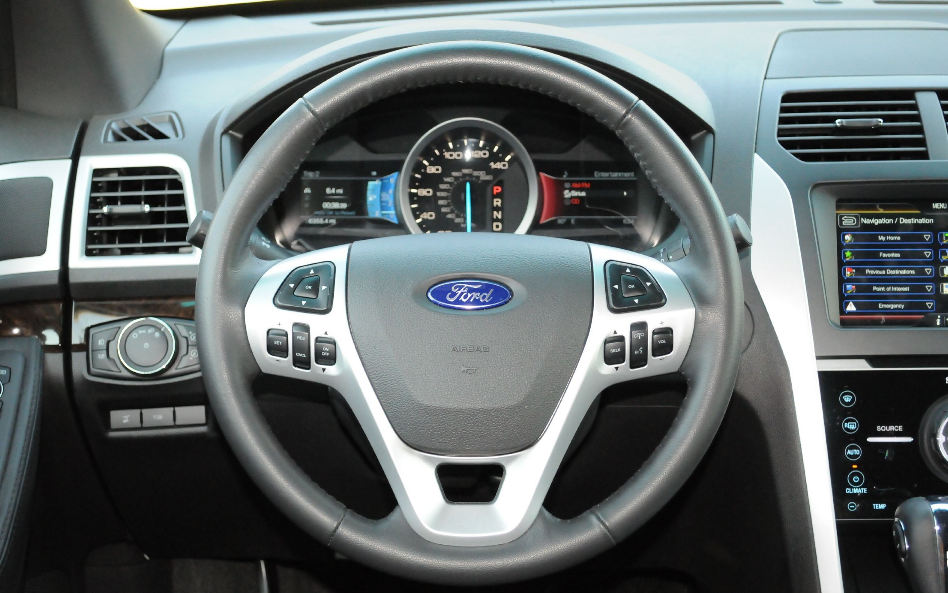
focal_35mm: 56
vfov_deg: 23.1
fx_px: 1447
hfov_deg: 36.3
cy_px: 302
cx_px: 467
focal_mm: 36
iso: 2500
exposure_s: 1/250
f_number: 5
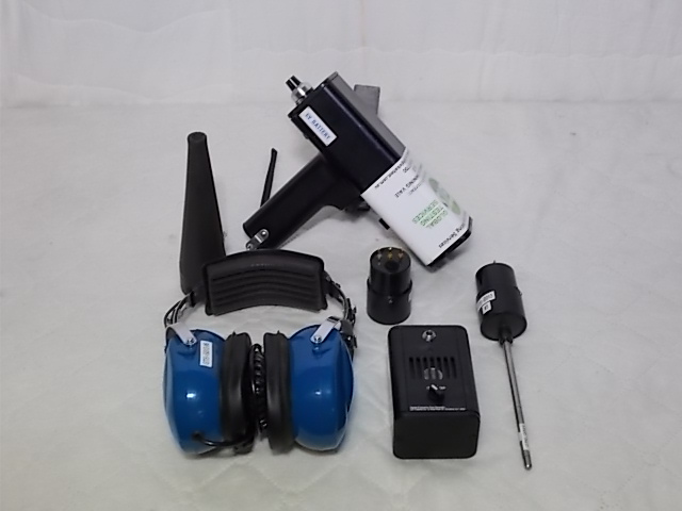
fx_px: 1143
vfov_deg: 25.2
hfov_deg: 33.2
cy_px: 256
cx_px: 341
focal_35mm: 58
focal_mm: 10.3
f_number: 4.9
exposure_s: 1/30
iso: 200
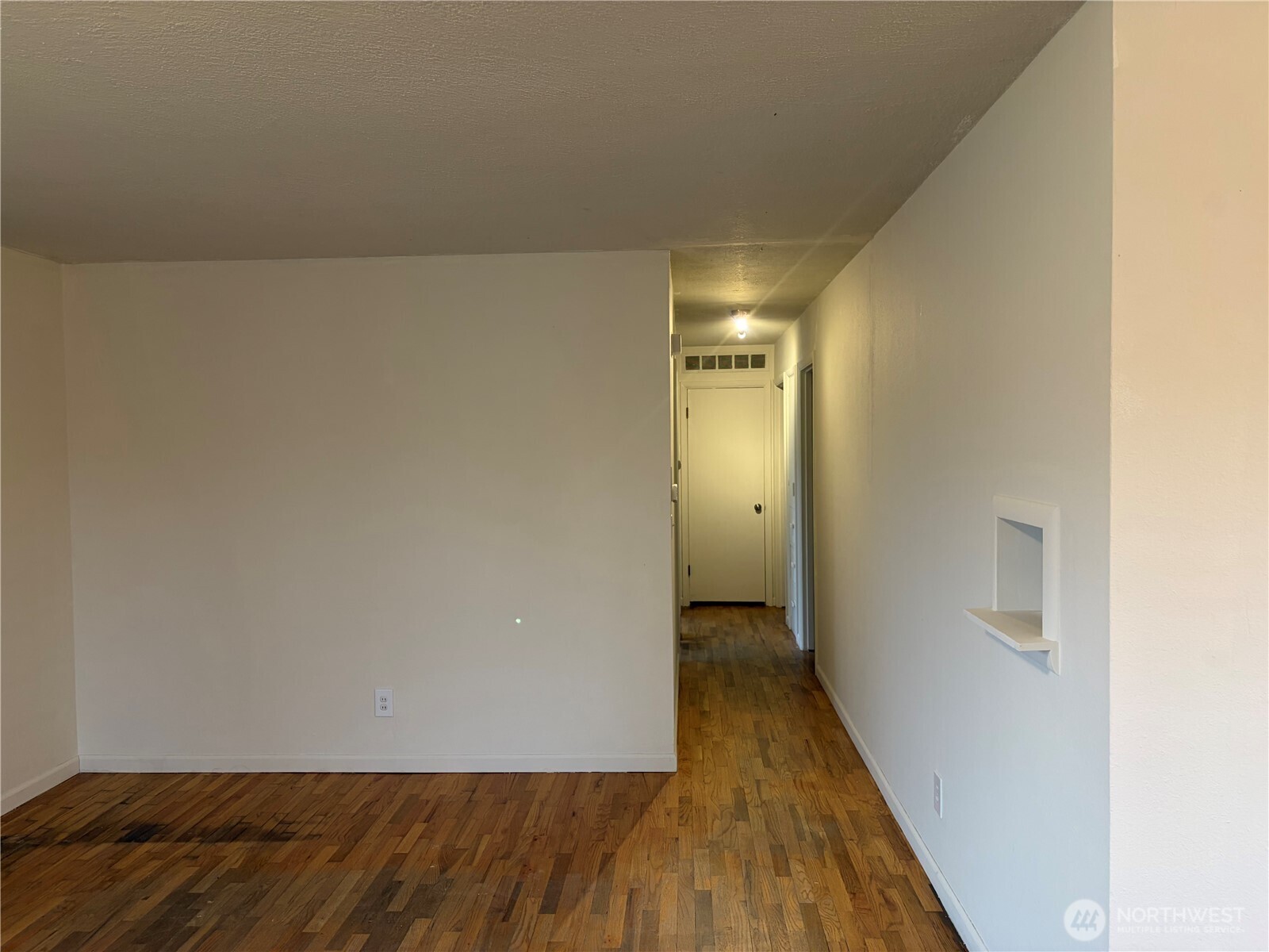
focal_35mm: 26
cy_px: 476
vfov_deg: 53.1
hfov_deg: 67.3
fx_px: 953
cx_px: 634
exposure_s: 1/60
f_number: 1.6
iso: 125
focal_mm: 5.96
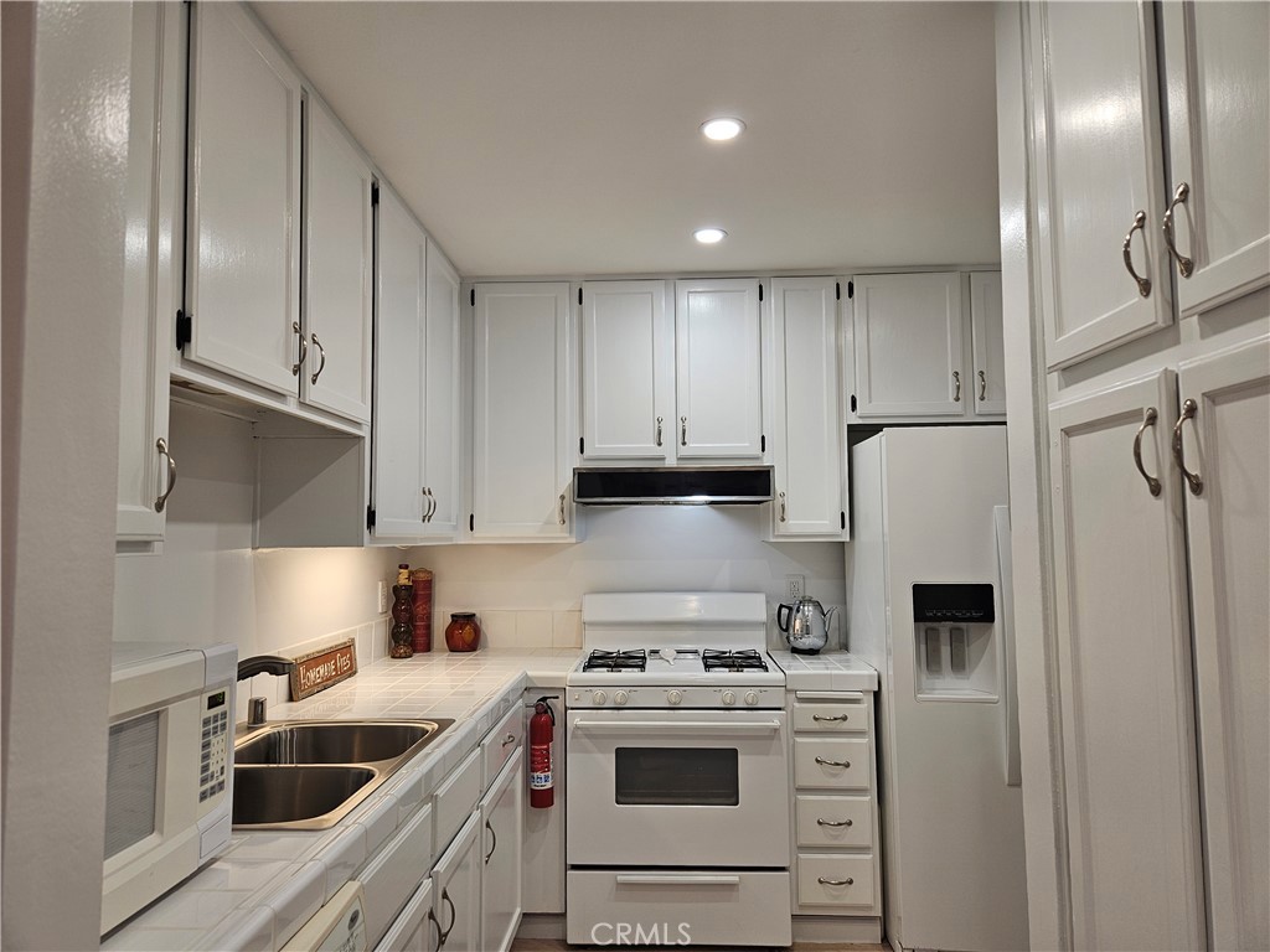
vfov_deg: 58.9
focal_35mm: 23
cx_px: 635
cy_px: 476
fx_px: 844
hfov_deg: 73.9
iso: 50
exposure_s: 1/120
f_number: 1.8
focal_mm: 5.4
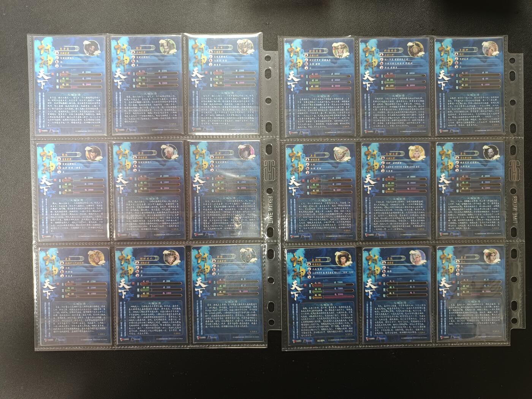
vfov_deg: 56.8
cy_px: 200
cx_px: 266
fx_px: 369
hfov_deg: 71.6
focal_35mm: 24
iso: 962
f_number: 1.7
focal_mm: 5.31
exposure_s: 1/25
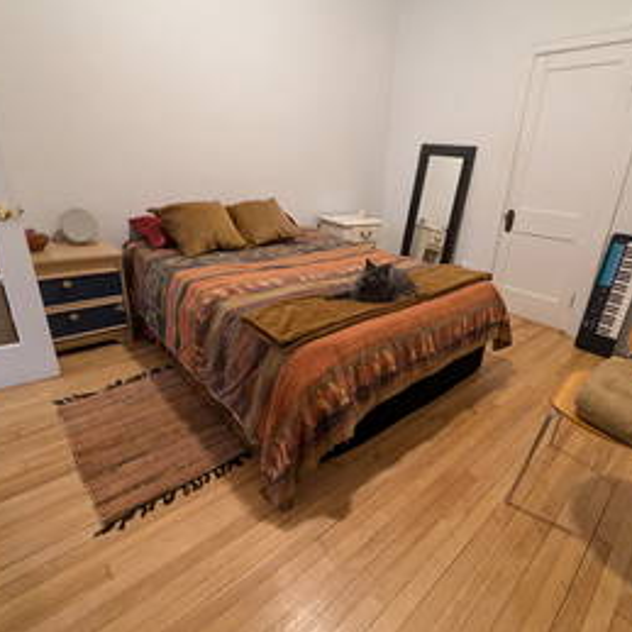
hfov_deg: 86.7
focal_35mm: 16
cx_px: 366
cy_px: 305
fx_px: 330
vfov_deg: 87.4
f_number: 2.2
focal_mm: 1.95
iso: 751
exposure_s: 1/30
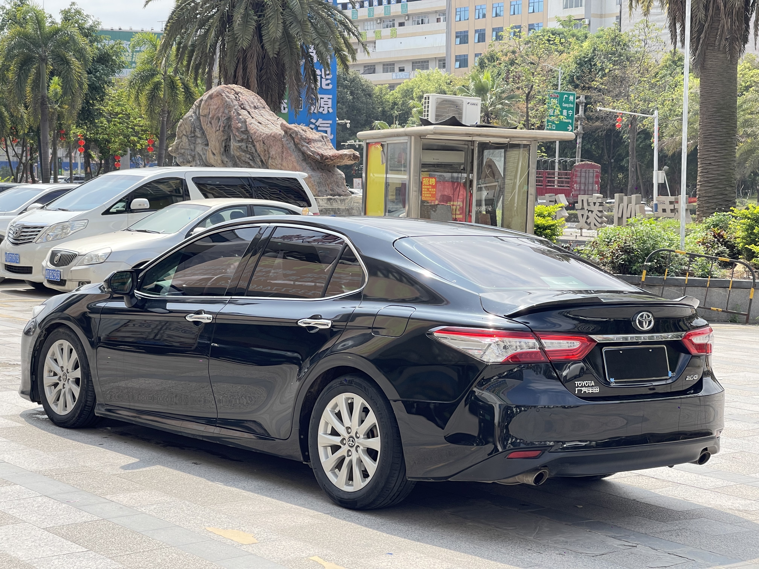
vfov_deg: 22.9
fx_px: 1403
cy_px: 284
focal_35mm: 64
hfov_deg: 30.3
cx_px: 380
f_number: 2.2
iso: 20
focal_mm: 7.5
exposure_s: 1/585
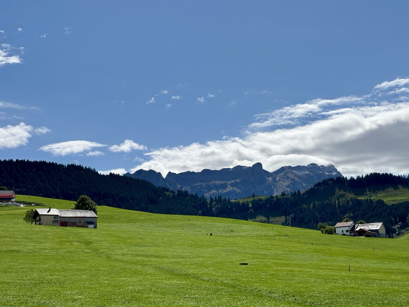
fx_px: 614
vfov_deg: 28.0
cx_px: 204
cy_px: 154
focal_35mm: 52
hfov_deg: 36.8
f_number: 1.6
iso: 32
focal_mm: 5.96
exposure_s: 1/7692
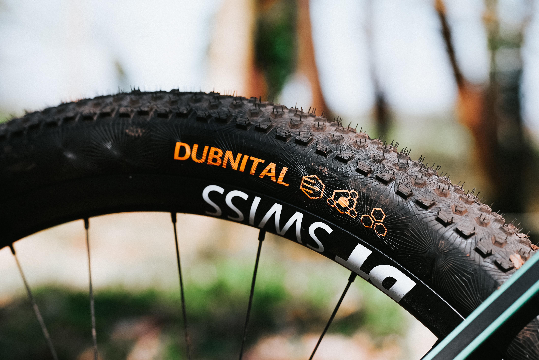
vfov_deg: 15.7
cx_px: 270
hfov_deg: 23.4
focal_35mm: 87
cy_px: 180
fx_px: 1303
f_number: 5
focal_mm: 87
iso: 160
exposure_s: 1/800
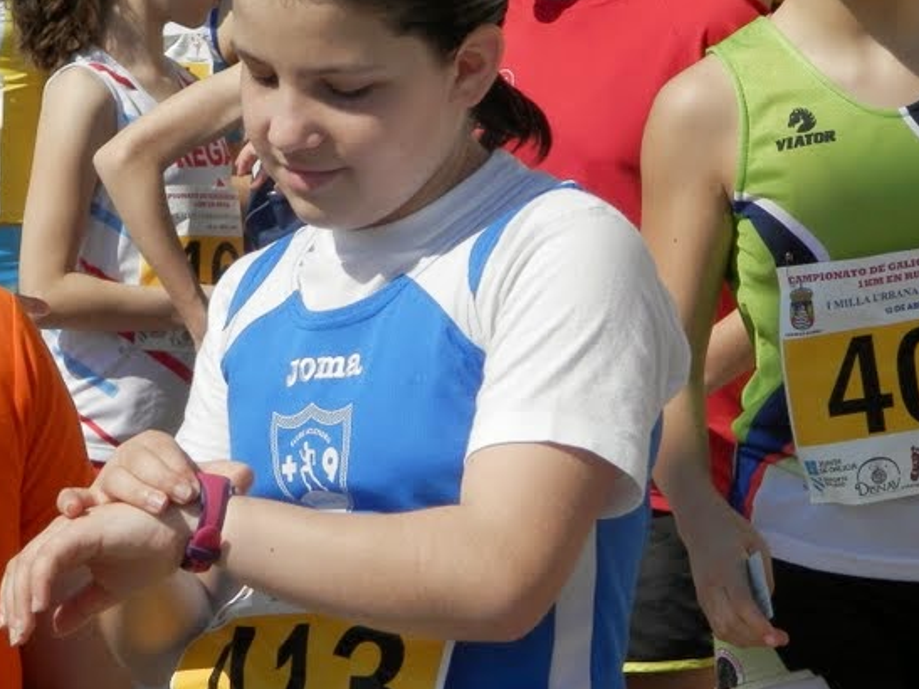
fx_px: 6556
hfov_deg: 8.0
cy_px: 344
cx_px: 400
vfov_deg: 6.0
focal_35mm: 247
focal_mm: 23.6
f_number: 4.7
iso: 80
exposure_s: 1/1000
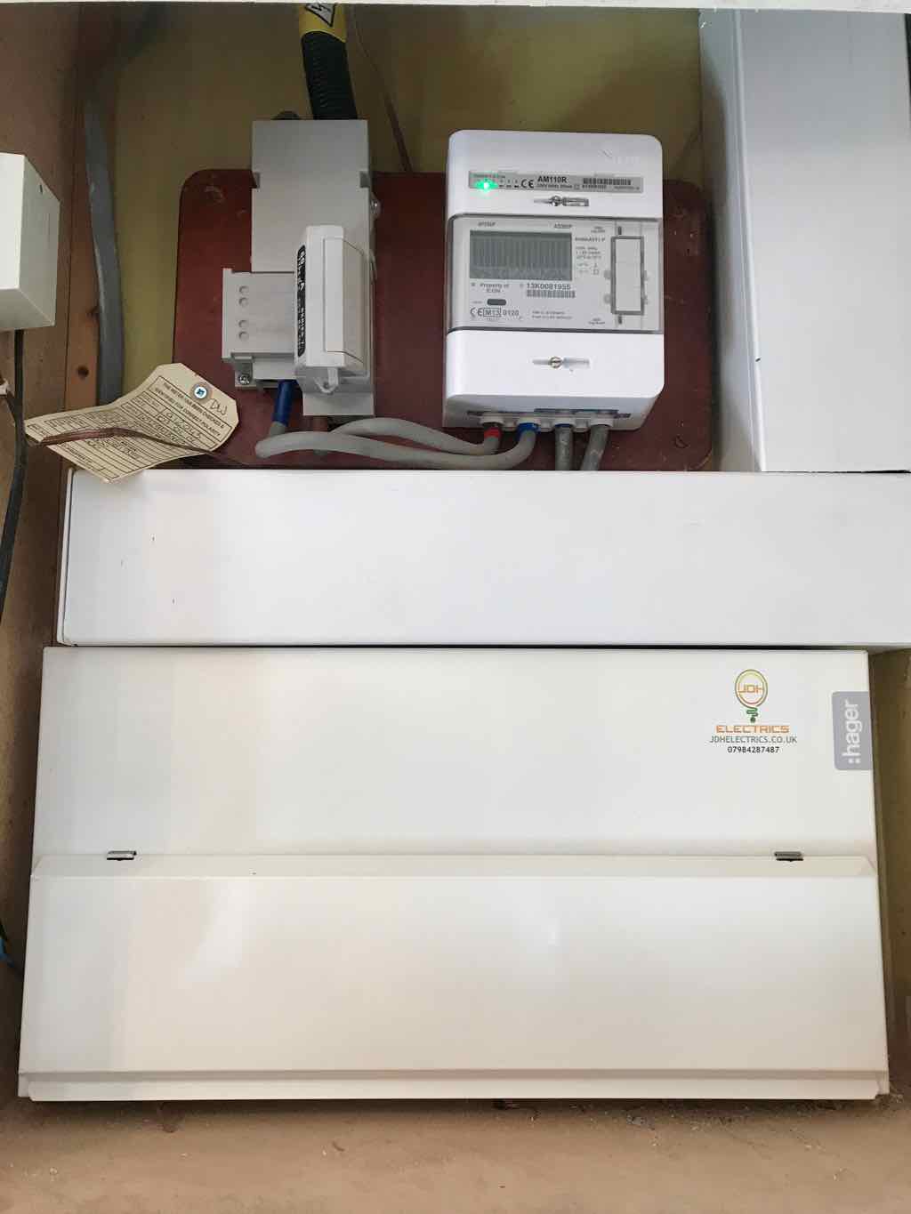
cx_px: 456
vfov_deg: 63.4
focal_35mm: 28
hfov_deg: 49.8
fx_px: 982
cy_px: 607
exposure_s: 1/33
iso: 40
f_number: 1.8
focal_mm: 3.99
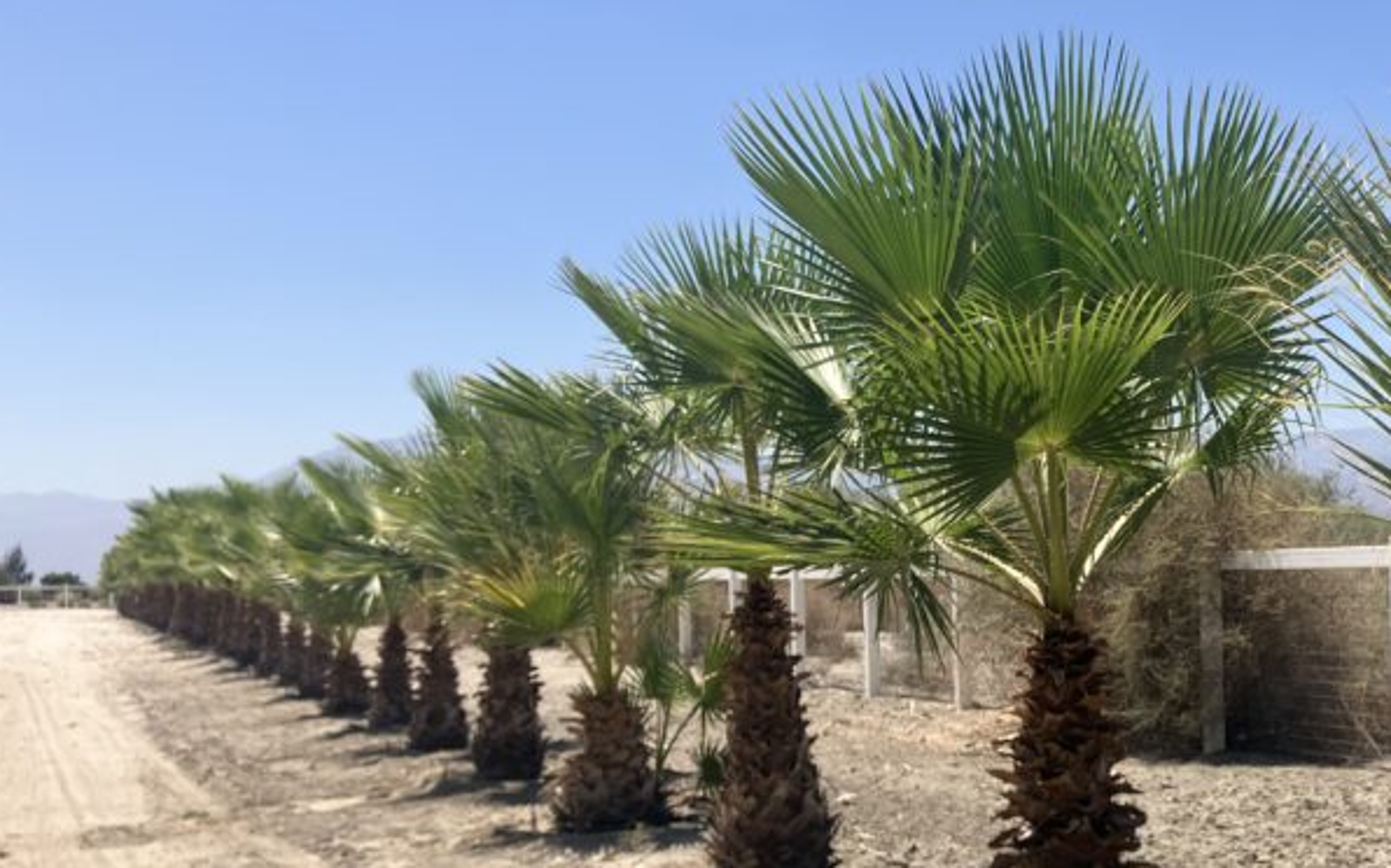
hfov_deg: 37.6
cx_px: 1181
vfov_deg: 25.2
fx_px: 1933
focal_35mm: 51
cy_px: 572
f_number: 1.8
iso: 32
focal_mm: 3.99
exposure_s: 1/2315
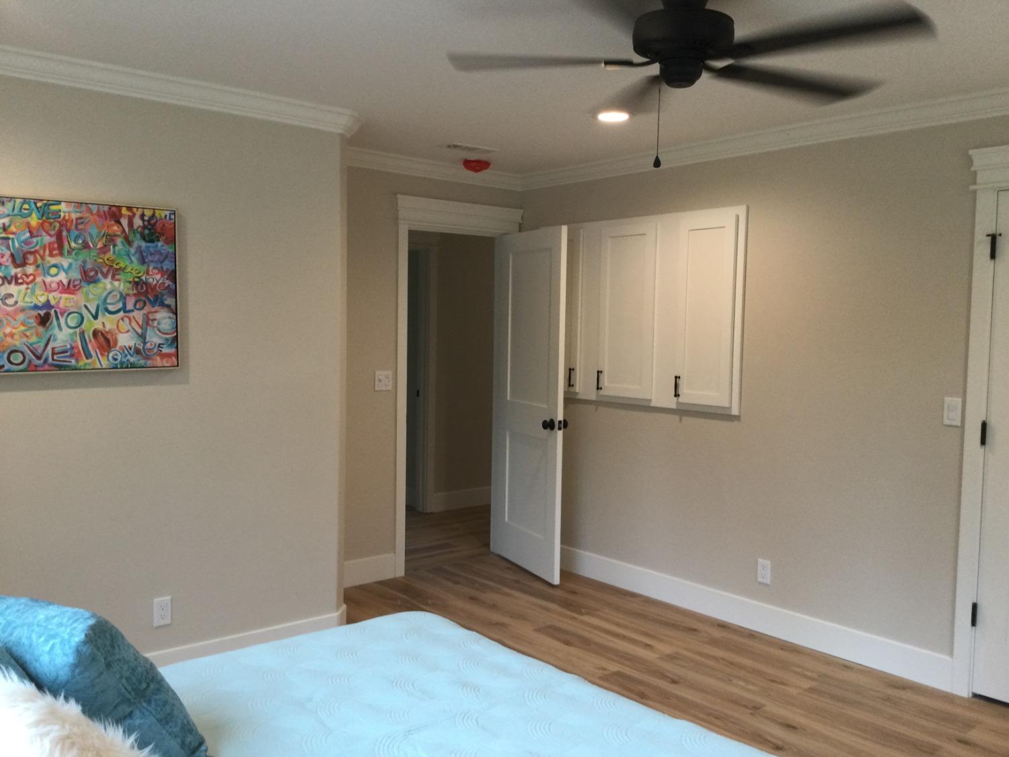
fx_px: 904
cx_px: 504
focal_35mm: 31
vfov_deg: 45.4
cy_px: 378
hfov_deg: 58.4
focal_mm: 3.3
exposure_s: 1/30
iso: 50
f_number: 2.4
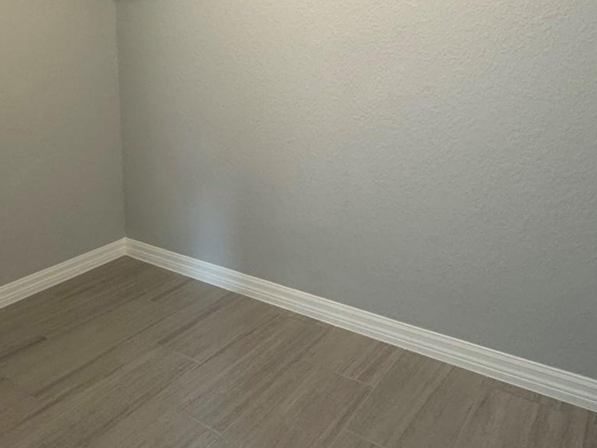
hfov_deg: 61.5
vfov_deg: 44.6
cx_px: 330
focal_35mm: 29
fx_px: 500
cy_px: 60
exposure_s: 1/60
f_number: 2.2
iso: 250
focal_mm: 2.22
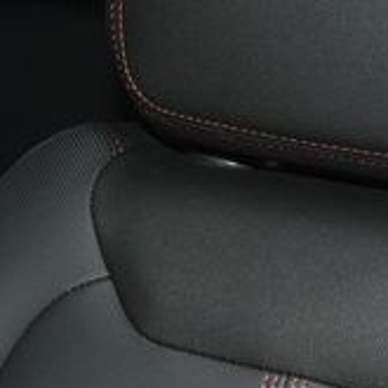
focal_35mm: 124
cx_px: 296
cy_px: 126
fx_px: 1568
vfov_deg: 14.1
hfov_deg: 14.0
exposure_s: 1/40
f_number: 3.8
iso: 1800
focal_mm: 25
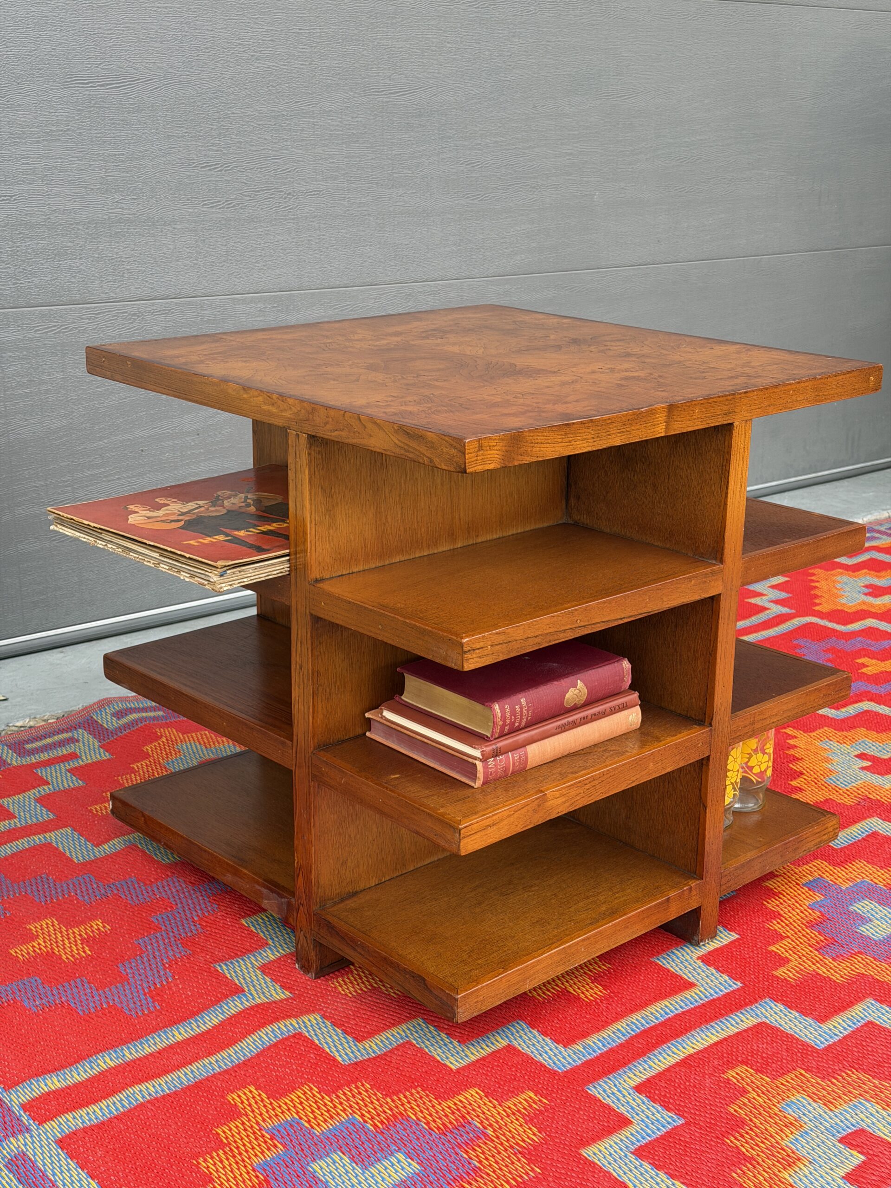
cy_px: 594
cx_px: 446
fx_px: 1647
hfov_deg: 30.3
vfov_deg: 39.7
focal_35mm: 48
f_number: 1.78
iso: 64
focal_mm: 6.76
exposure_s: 1/236
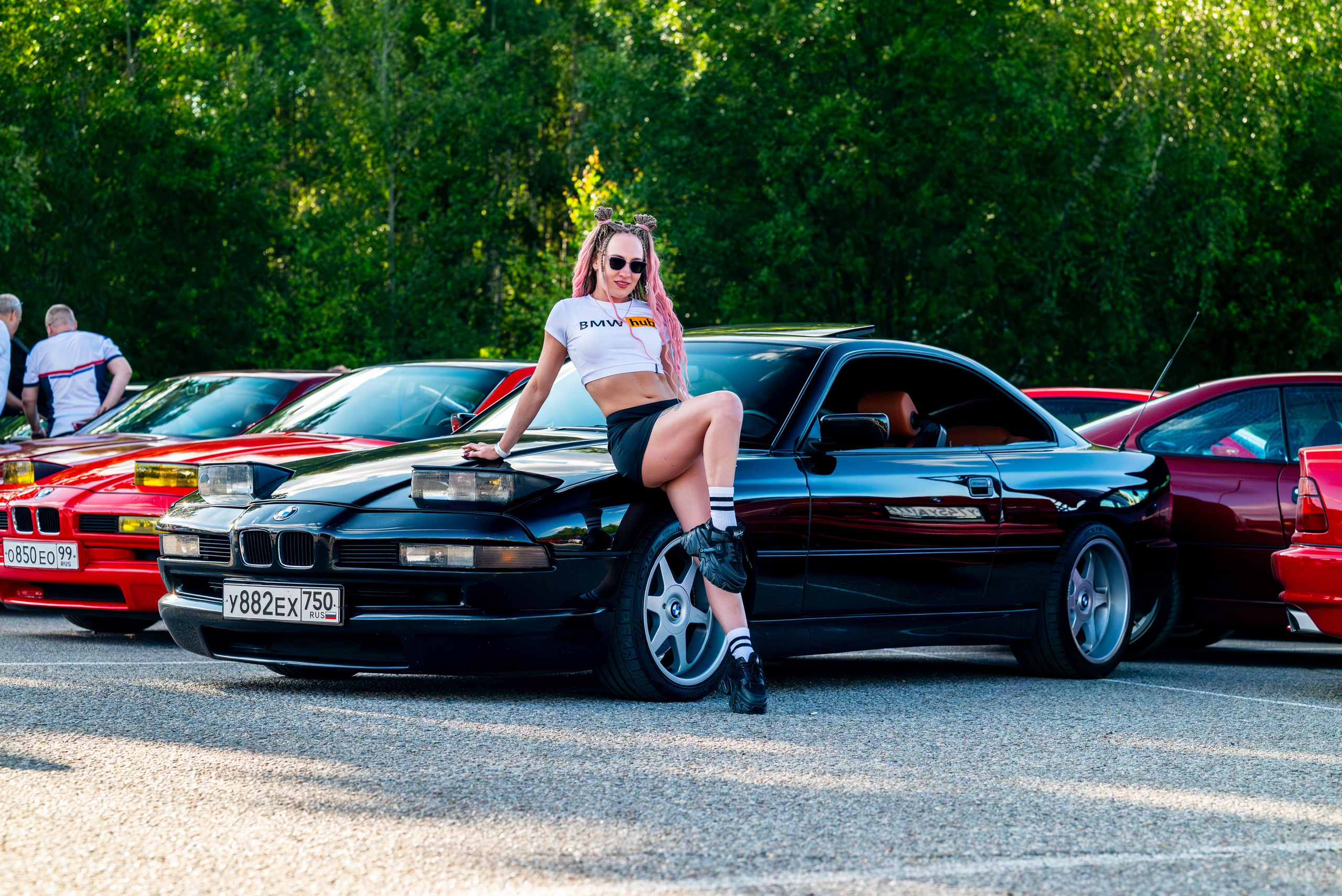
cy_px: 448
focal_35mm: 85
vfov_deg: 16.1
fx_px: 3170
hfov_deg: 23.9
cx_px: 671
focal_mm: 85
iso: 3200
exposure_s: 1/4000
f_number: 5
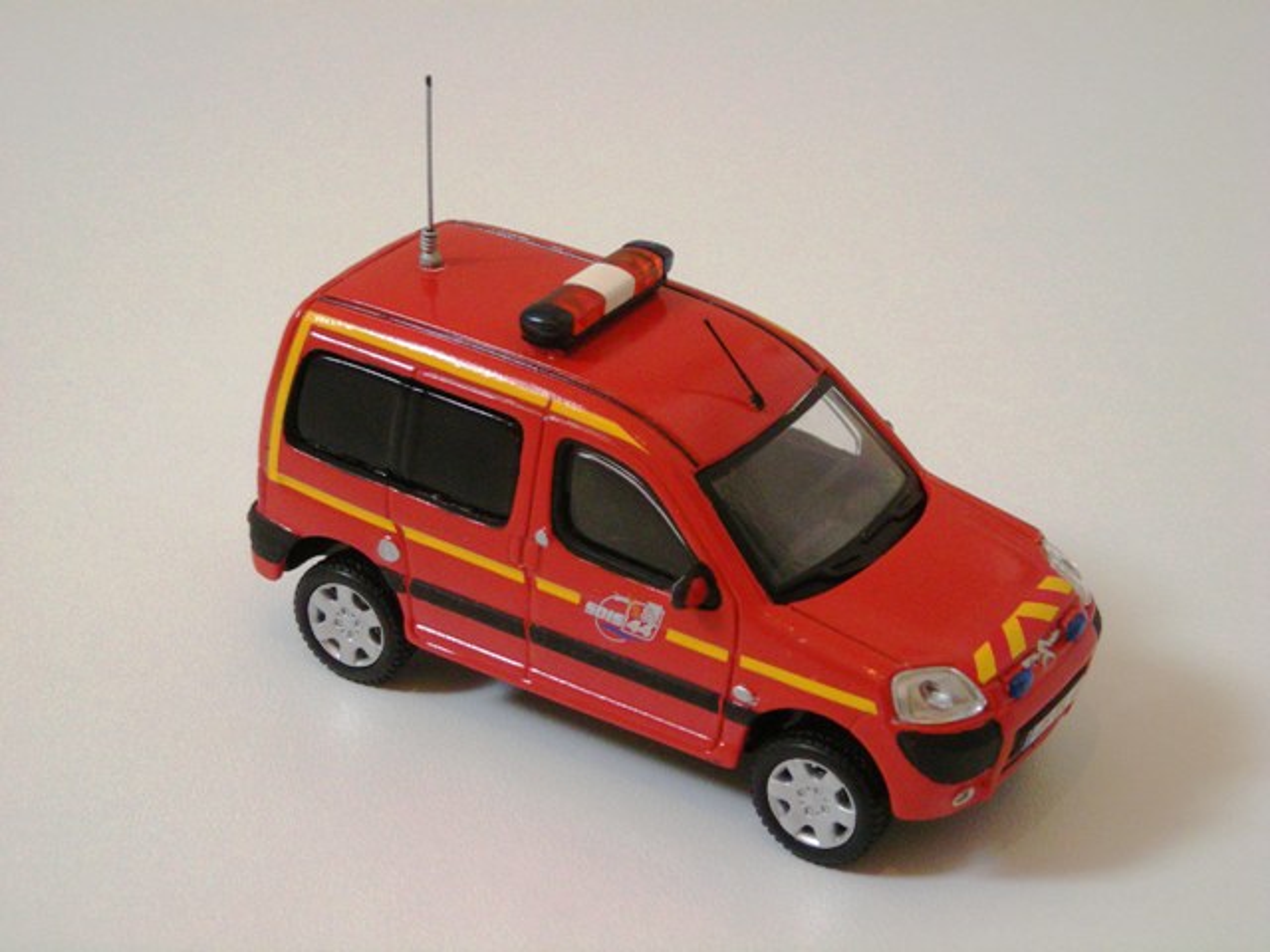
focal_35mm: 94
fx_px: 3449
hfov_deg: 20.9
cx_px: 635
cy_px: 476
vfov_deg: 15.7
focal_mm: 15.3
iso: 384
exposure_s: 1/60
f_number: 4.4
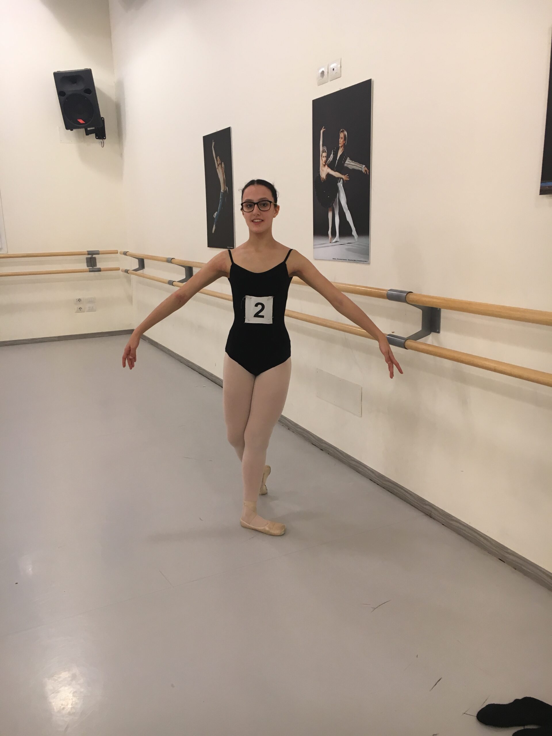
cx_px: 276
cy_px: 368
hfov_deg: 48.2
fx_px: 617
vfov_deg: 61.7
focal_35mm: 29
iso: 64
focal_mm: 4.15
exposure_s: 1/33
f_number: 2.2
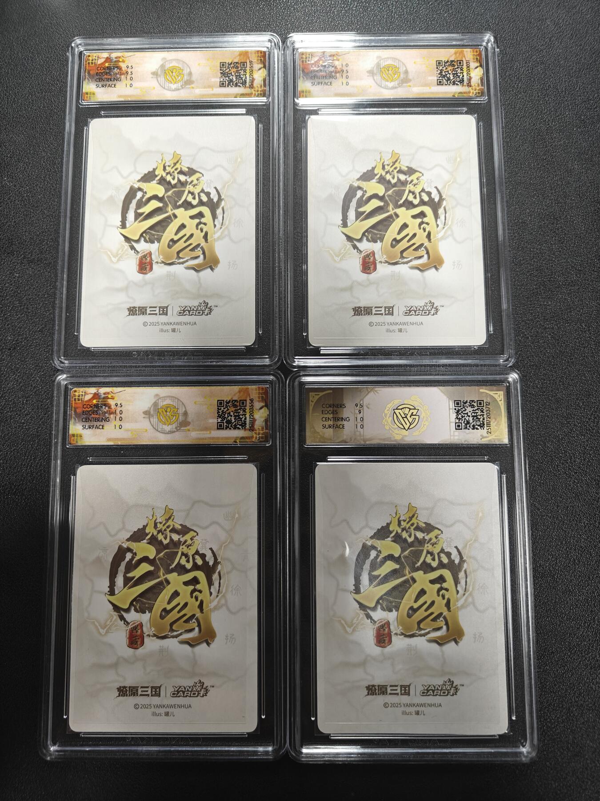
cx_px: 300
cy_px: 400
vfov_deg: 71.6
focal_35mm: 24
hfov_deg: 56.8
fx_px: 555
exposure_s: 1/50
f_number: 1.8
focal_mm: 5.59
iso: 200
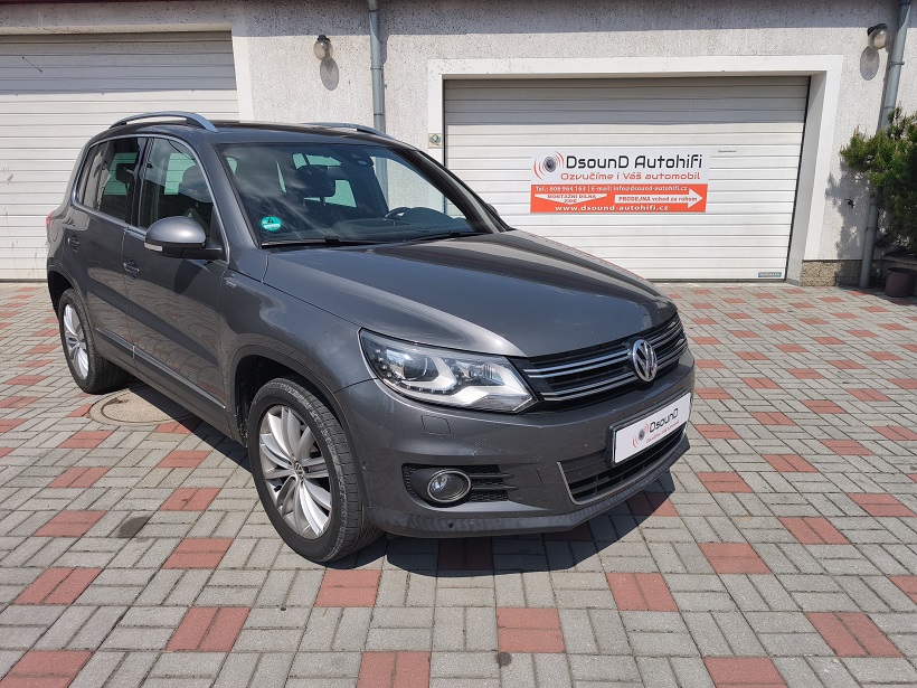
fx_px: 609
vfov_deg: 58.9
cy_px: 344
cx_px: 458
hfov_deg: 73.9
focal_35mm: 23
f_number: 1.6
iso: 50
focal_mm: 6.57
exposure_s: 1/3805
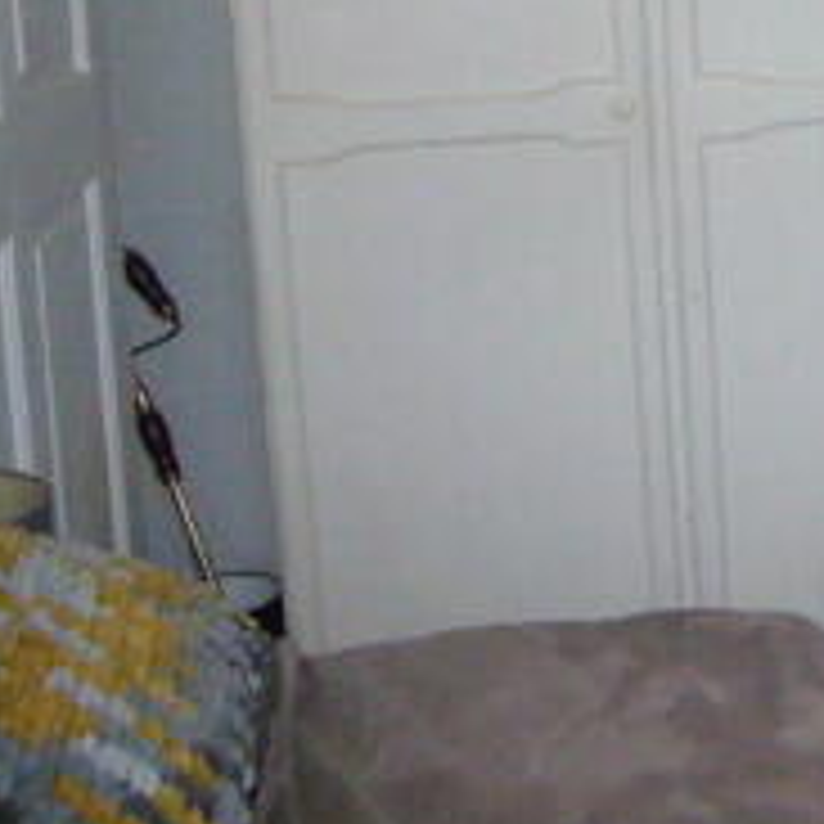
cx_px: 1006
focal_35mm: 79
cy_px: -7
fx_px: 2128
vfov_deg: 21.1
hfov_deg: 20.4
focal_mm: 4.6
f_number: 2.8
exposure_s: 1/30
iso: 400
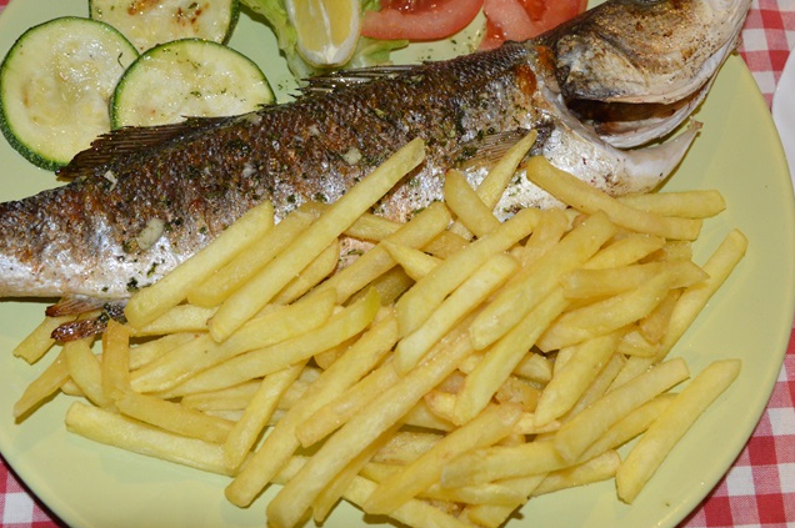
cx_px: 330
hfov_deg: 34.4
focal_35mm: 58
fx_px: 1280
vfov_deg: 23.3
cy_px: 208
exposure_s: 1/60
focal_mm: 24
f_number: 3.8
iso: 1250
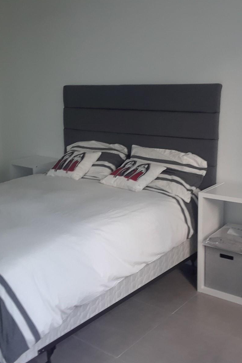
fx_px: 424
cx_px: 105
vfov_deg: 46.4
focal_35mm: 42
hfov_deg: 31.8
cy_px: 181
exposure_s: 1/30
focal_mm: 2.47
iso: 40
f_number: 1.9
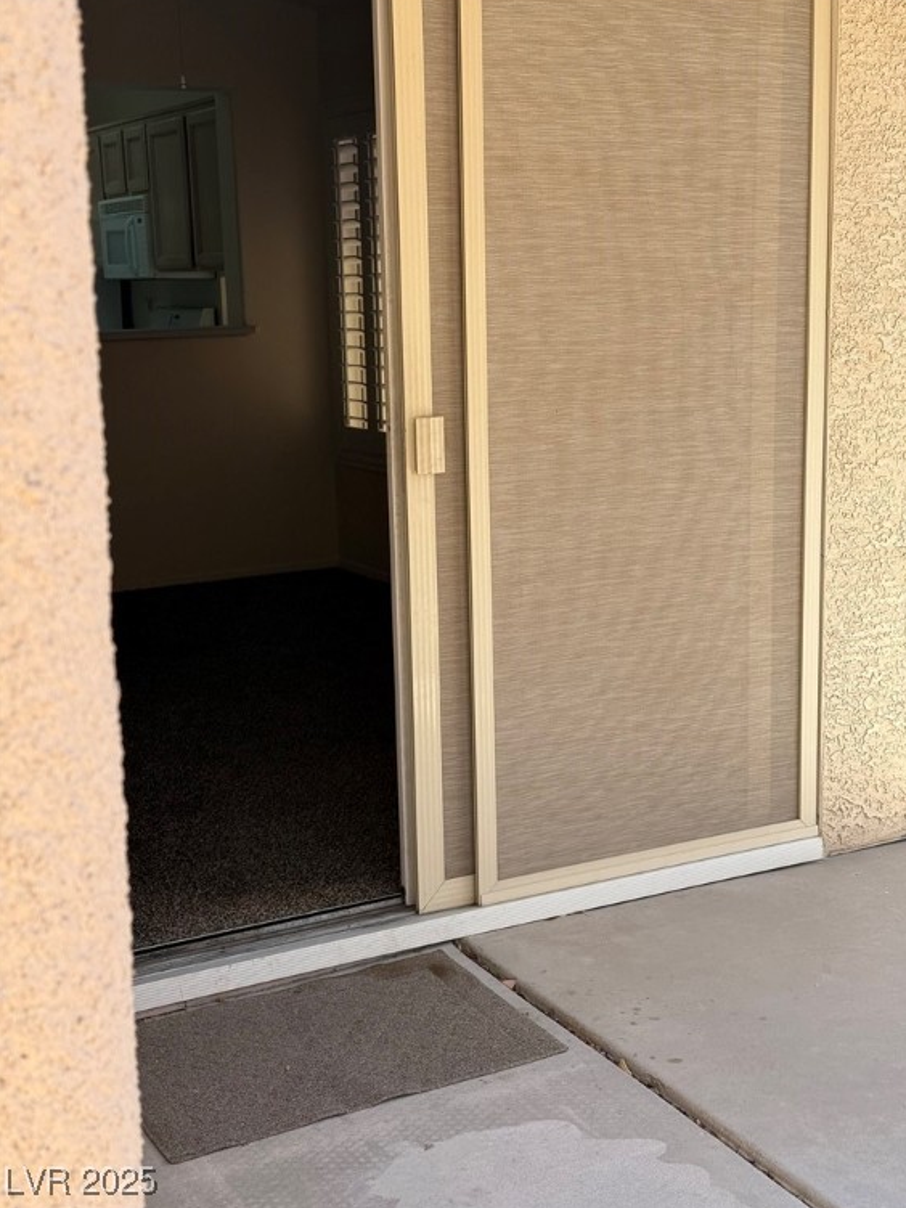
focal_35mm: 49
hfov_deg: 29.7
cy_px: 599
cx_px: 456
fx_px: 1710
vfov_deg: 38.9
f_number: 1.78
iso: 80
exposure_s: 1/906
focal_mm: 6.76
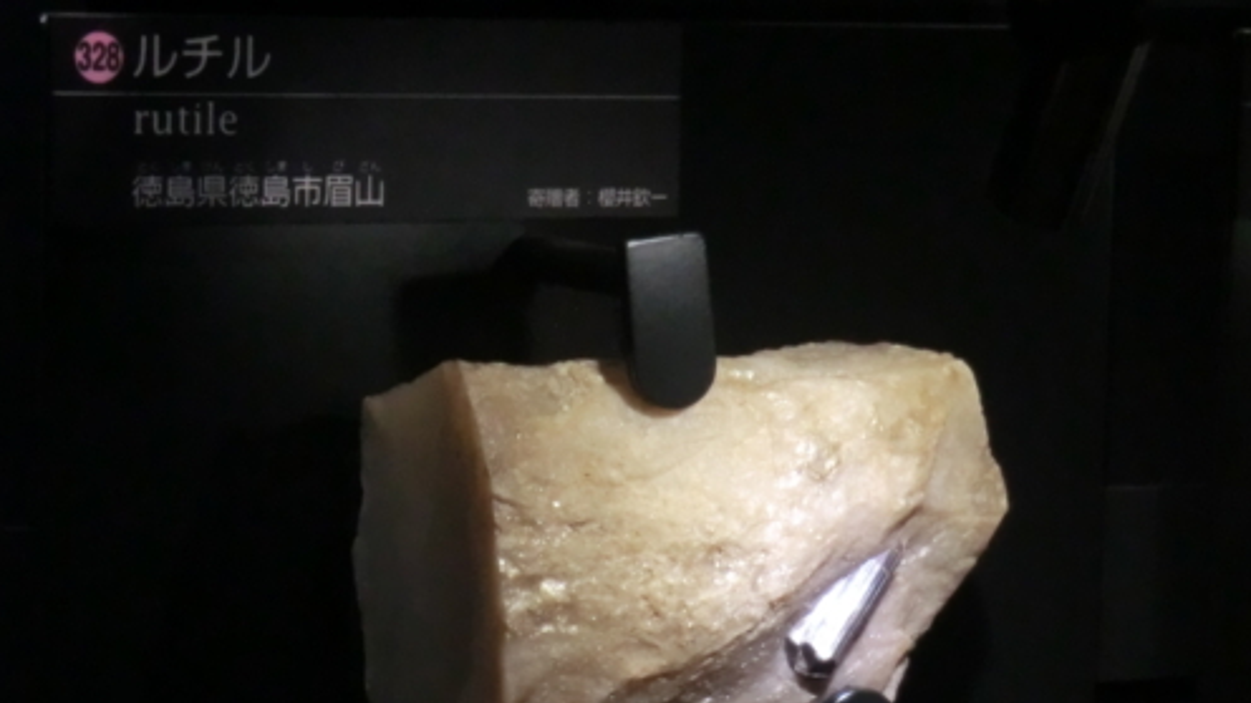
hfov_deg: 15.9
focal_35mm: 135
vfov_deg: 9.0
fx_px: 4478
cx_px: 626
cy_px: 452
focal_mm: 22
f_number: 5.2
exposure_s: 1/40
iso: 800
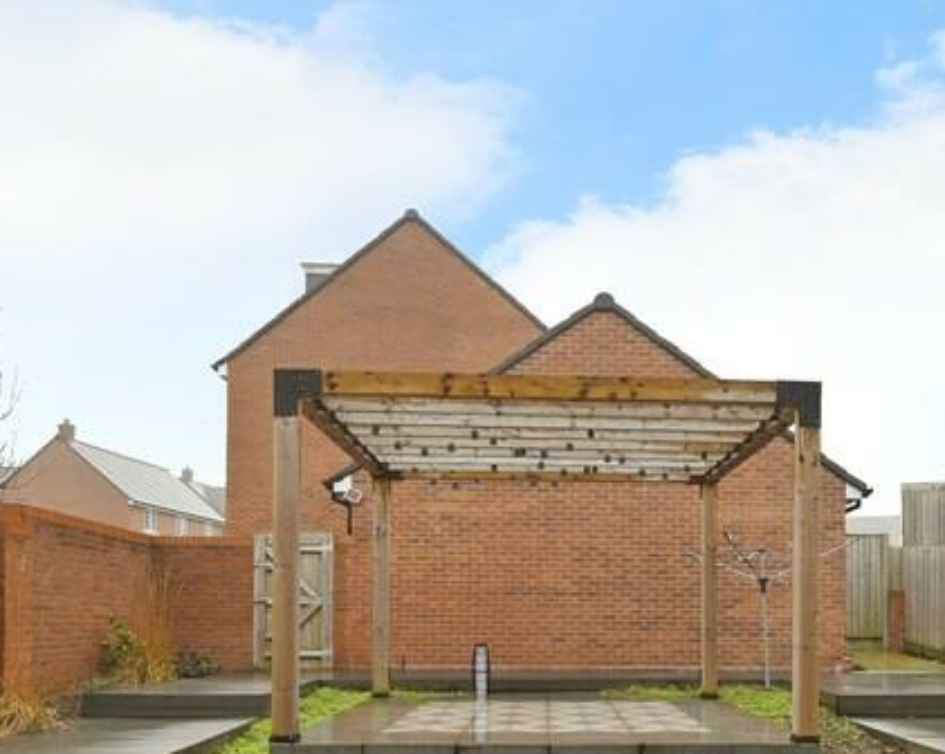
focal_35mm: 32
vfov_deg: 43.3
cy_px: 620
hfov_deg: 55.0
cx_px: 595
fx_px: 894
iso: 100
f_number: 5
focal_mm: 14
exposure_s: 1/100
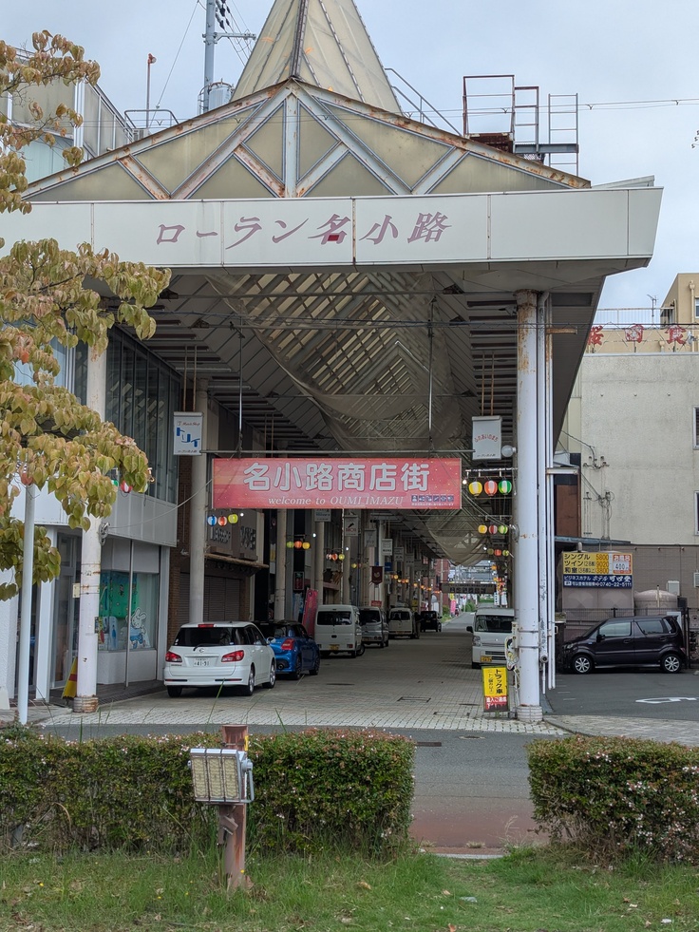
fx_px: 1292
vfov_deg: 39.7
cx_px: 350
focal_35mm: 48
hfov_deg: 30.3
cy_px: 466
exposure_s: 1/1433
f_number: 1.85
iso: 48
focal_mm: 6.81
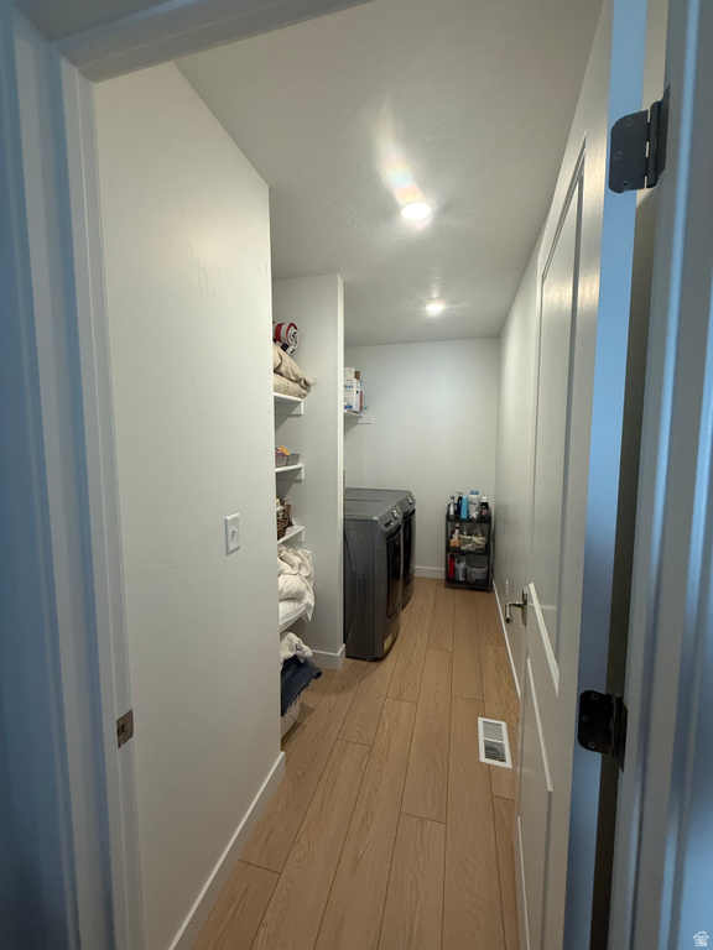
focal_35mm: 14
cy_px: 475
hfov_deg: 85.7
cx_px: 356
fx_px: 384
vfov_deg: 102.1
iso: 250
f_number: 2.2
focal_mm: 2.22
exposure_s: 1/120
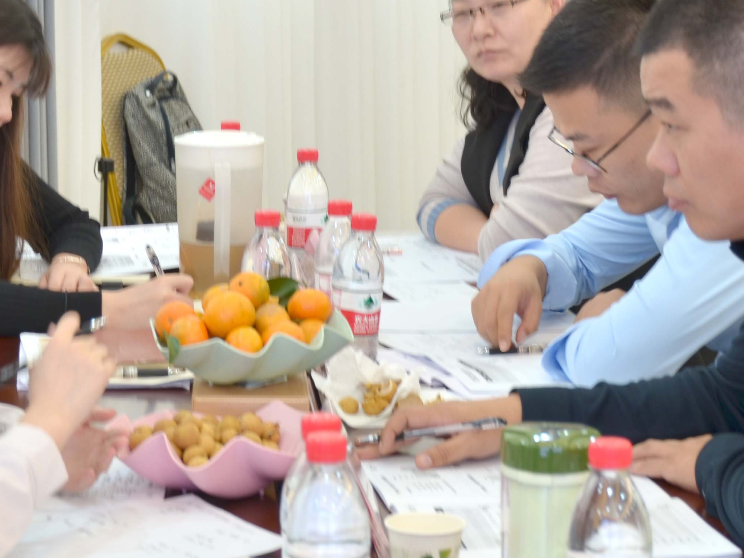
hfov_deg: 17.7
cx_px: 260
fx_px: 2386
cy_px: 266
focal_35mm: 111
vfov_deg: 13.3
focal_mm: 32
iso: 100
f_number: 5.6
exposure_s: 1/13
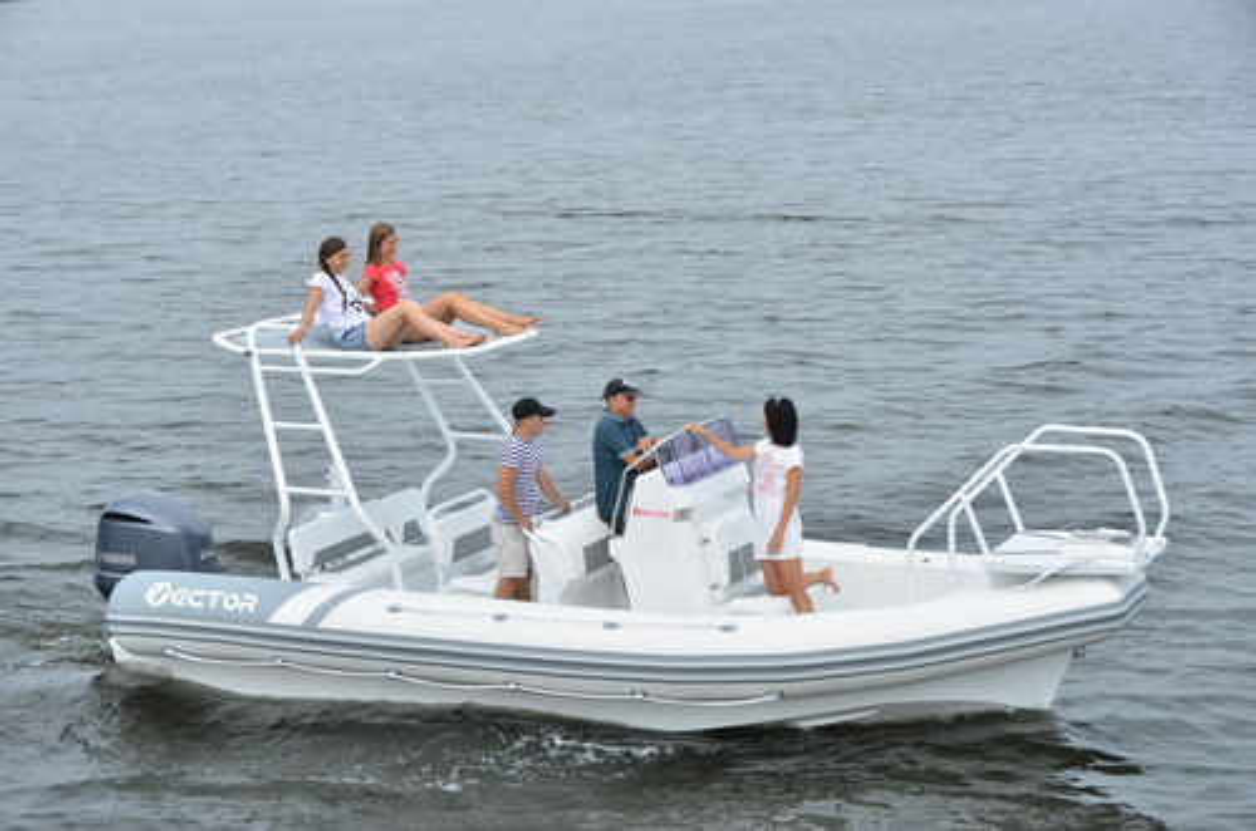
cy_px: 416
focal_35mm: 75
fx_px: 2611
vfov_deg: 18.1
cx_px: 628
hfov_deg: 27.0
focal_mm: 50
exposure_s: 1/400
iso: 100
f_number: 7.1
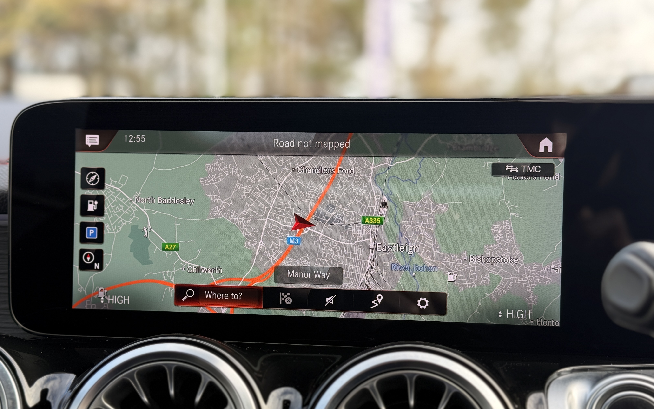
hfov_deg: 39.6
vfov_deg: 25.3
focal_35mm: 51
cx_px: 327
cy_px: 239
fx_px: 909
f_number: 1.78
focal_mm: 6.76
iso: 64
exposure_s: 1/267
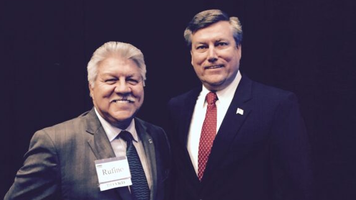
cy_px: 124
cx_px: 176
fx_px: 406
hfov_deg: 47.4
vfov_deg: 27.6
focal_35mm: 43
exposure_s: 1/15
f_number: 2.2
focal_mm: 4.15
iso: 500
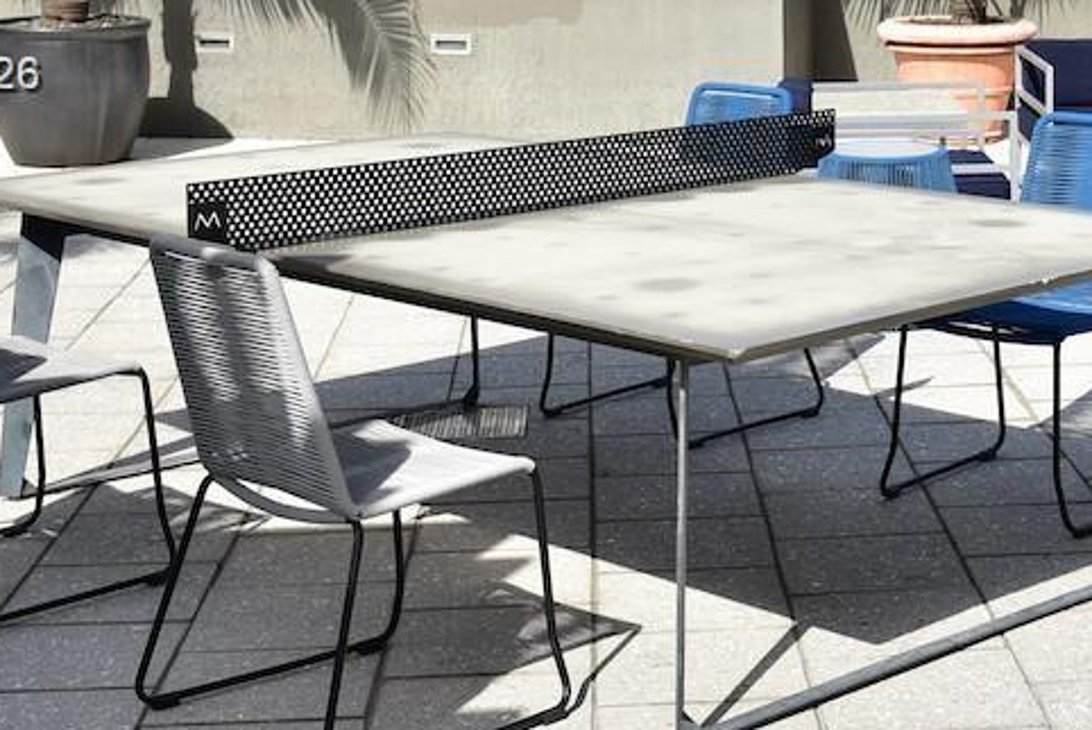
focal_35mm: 77
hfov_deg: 25.7
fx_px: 2337
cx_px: 913
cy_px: 77
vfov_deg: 17.5
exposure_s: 1/1600
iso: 125
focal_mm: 29
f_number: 3.2
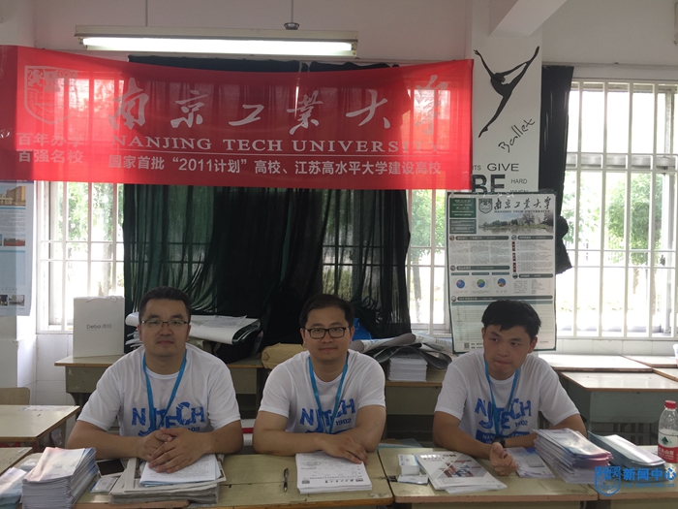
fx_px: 568
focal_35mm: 29
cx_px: 339
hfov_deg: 61.7
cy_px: 254
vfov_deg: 48.2
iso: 40
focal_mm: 4.15
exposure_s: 1/50
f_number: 2.2
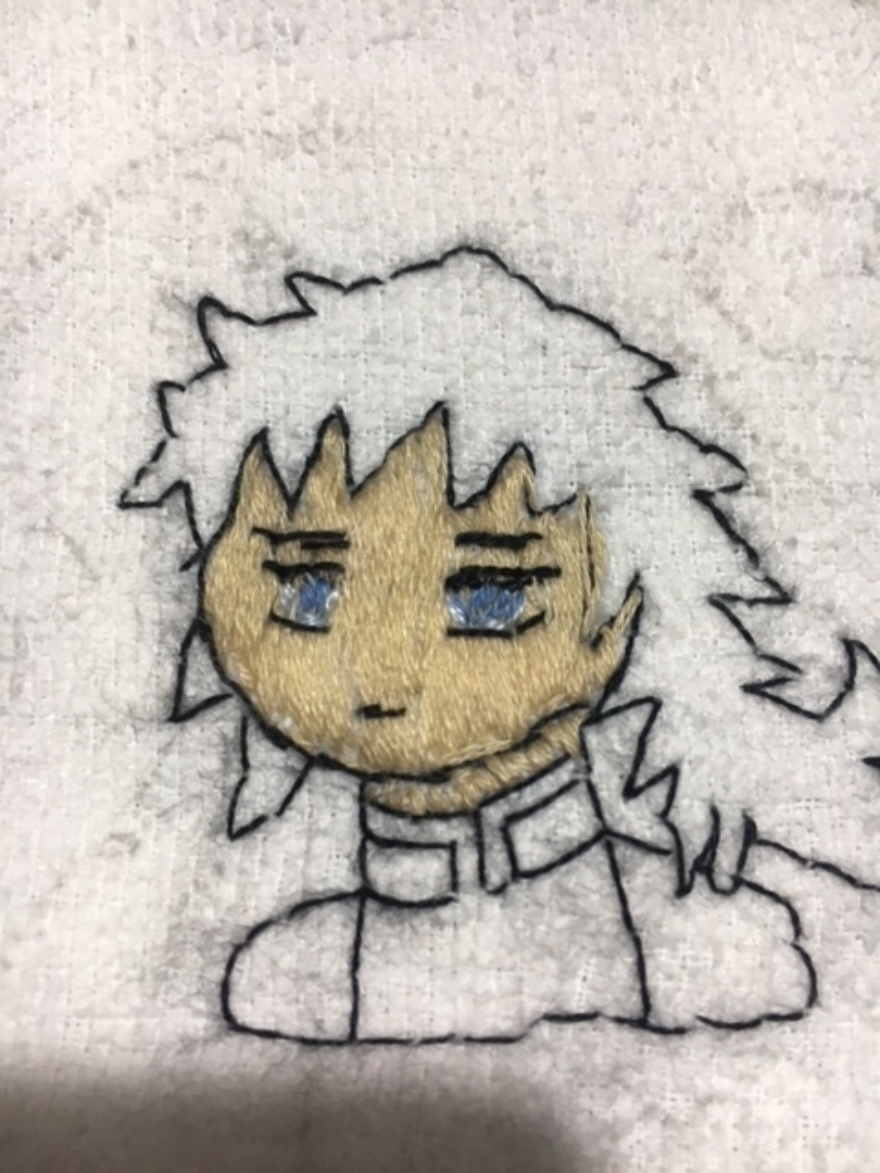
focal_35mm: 29
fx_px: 983
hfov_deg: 48.2
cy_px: 586
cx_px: 440
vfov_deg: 61.7
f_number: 2.2
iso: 64
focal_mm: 4.15
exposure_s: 1/30
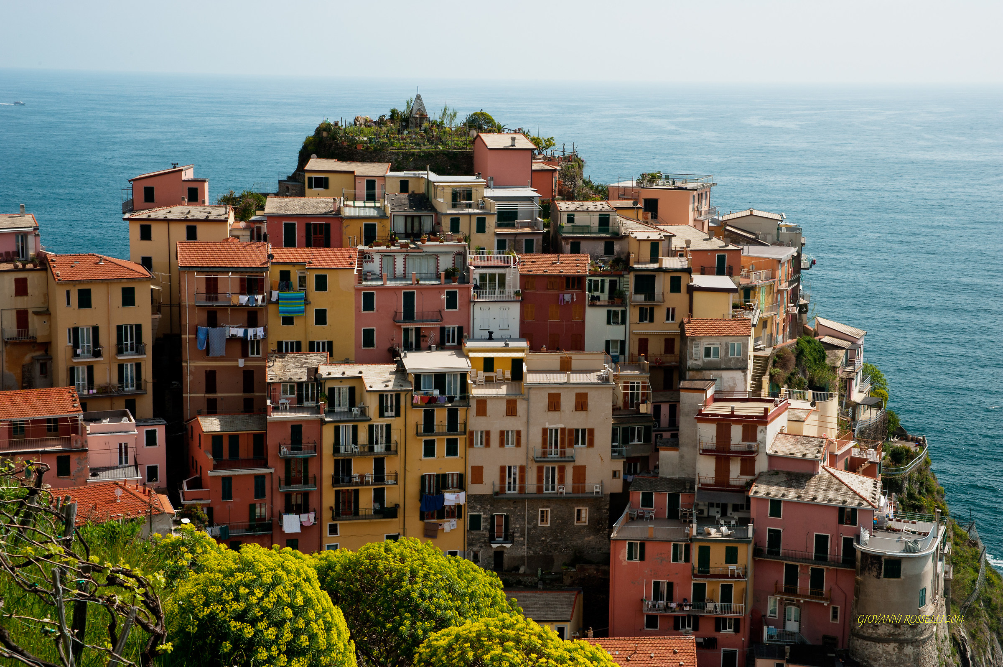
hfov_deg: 35.7
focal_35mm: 56
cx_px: 502
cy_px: 334
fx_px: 1559
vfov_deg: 24.2
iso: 200
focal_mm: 56
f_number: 20
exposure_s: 1/100
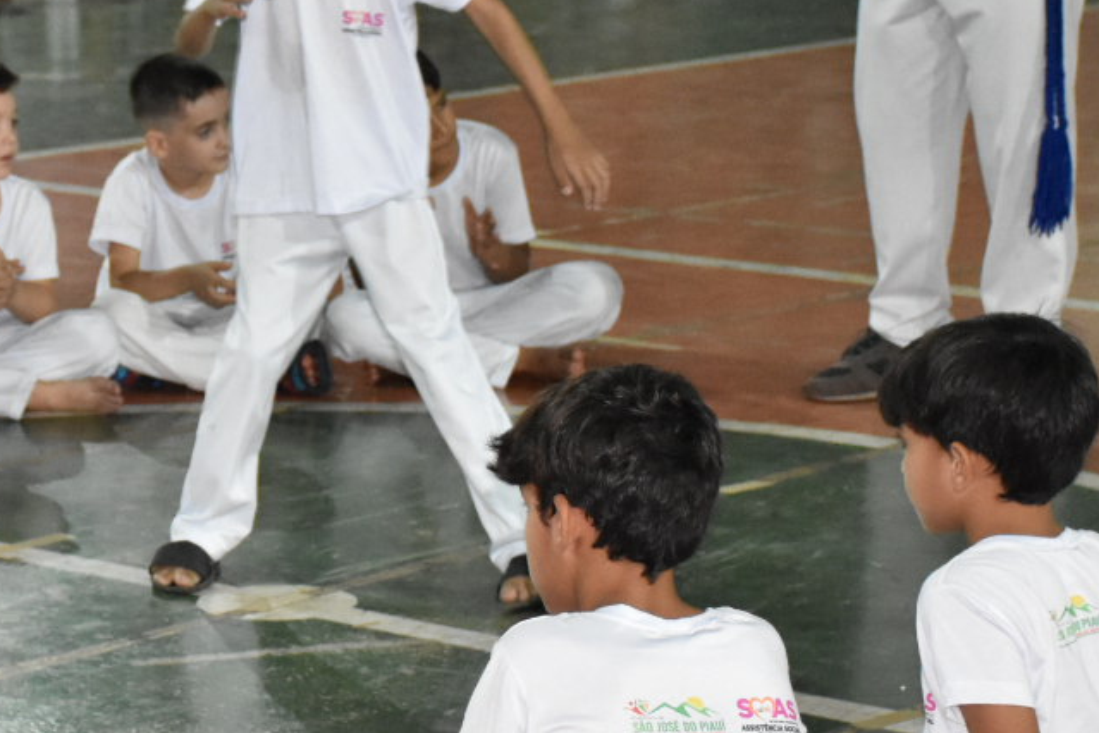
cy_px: 301
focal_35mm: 152
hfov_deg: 13.4
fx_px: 4640
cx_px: 158
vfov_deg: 9.0
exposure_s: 1/100
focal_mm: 40
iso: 3200
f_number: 4.5
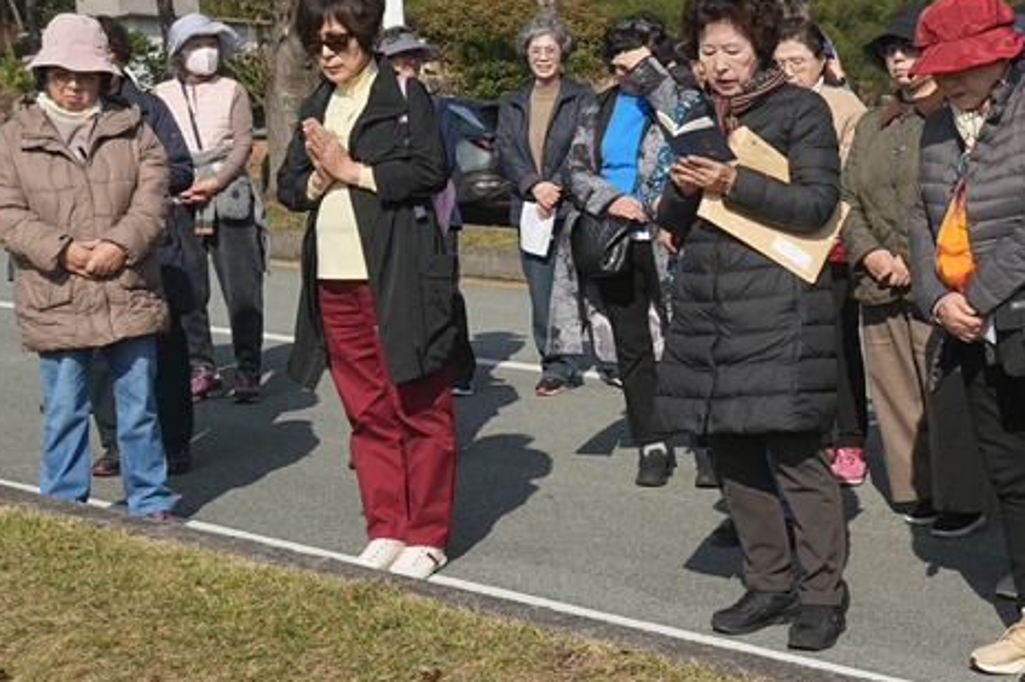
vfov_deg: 20.3
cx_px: 779
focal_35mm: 67
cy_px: 304
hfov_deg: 29.7
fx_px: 1901
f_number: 8
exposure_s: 1/320
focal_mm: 27
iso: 100
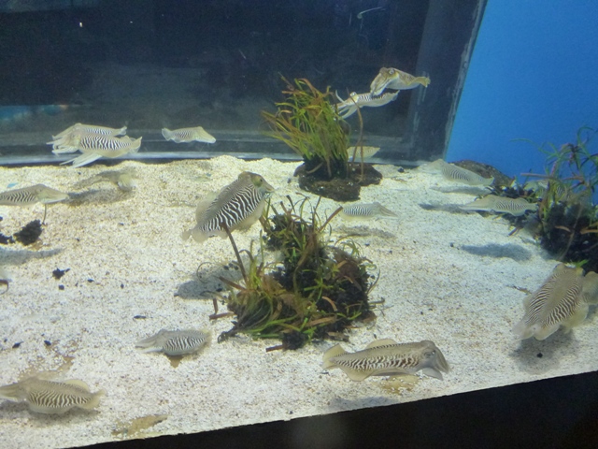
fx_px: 415
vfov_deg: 56.8
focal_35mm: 24
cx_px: 299
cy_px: 224
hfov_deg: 71.6
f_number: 3.3
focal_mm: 4.3
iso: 500
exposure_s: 1/30
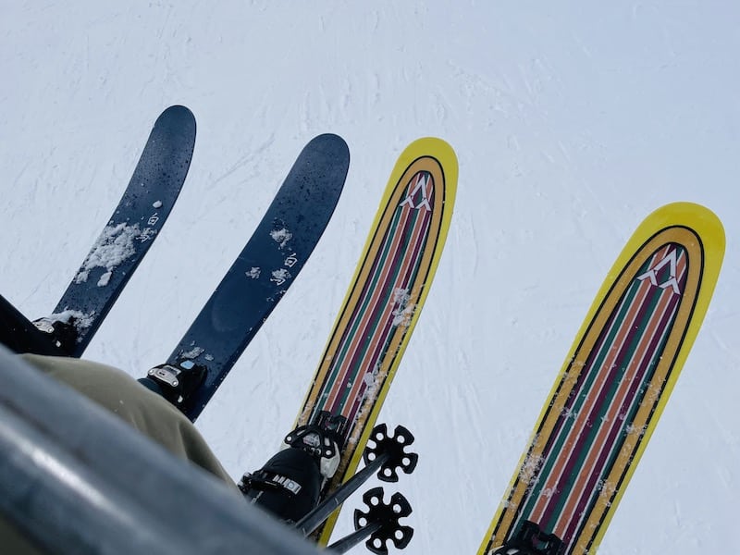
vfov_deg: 53.1
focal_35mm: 26
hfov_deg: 67.3
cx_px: 370
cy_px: 278
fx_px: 556
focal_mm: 4.2
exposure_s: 1/13333
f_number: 1.6
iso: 32
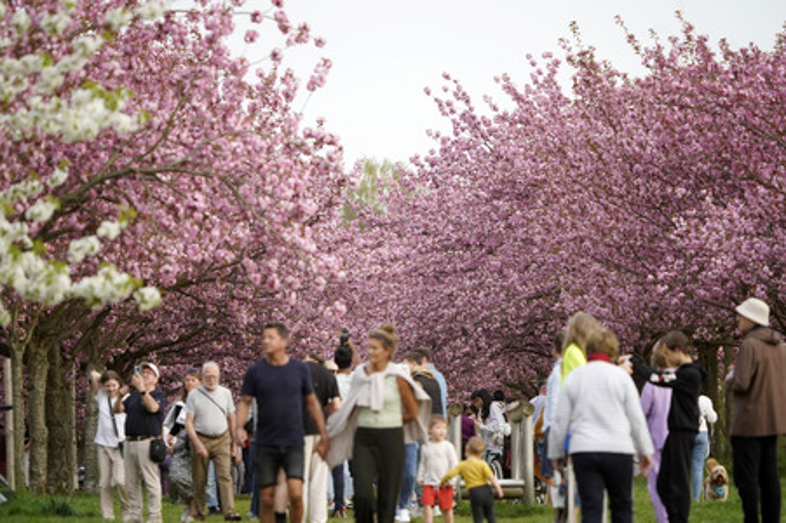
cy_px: 262
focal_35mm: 300
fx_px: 6545
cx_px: 393
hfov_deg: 6.9
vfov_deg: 4.6
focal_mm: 300
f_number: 5.6
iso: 1600
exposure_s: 1/1000
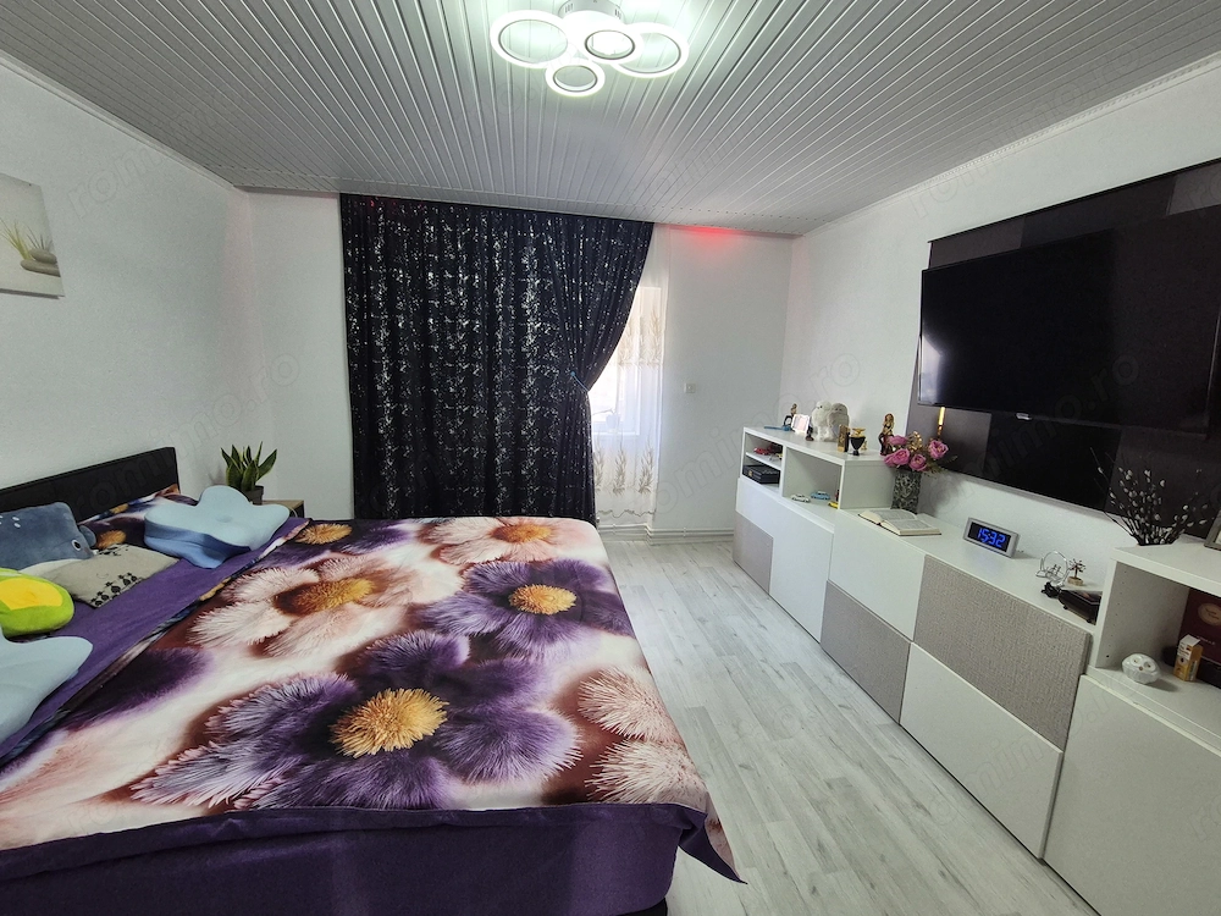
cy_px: 458
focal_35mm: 13
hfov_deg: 106.2
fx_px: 459
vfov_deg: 89.9
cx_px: 610
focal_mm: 2.2
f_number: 2.2
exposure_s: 1/50
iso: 320
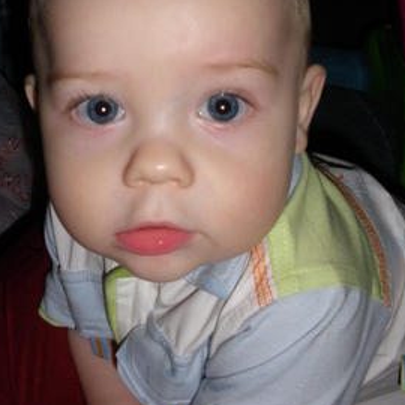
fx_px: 702
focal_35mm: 53
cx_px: 177
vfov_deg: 32.0
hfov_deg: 32.2
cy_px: 140
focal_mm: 6.3
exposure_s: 1/30
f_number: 3.5
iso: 160
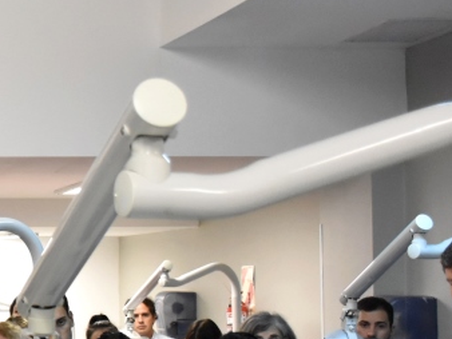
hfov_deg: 17.8
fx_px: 1313
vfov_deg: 14.7
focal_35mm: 100
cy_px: 204
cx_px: -194
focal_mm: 23
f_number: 4
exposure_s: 1/160
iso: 3200
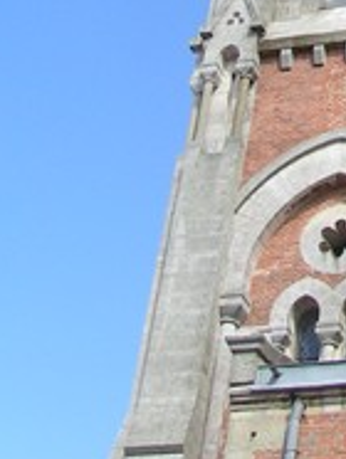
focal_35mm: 125
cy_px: -154
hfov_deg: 11.4
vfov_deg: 15.0
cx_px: 502
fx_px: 1662
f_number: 5.6
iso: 50
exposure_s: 1/160
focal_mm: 5.8
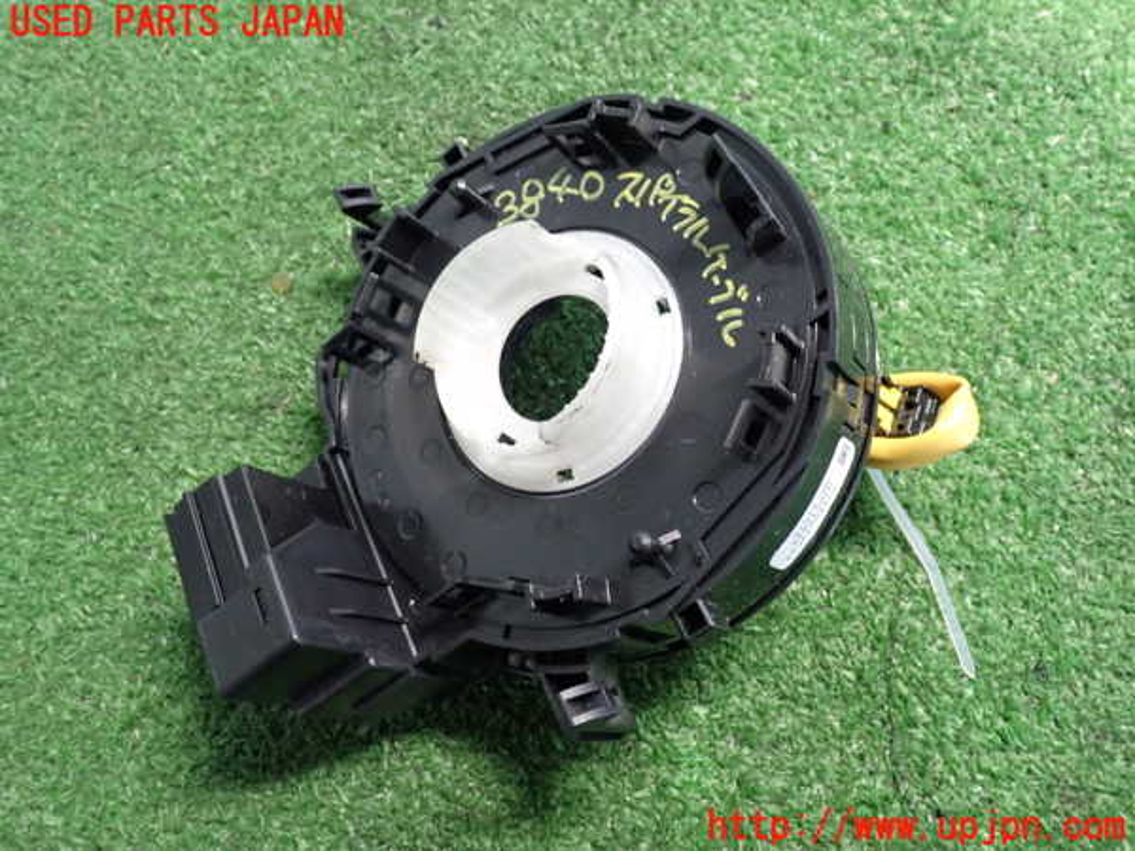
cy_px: 426
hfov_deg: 51.4
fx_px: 1180
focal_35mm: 36
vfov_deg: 39.7
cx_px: 568
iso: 800
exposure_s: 1/10
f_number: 3.5
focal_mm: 6.37
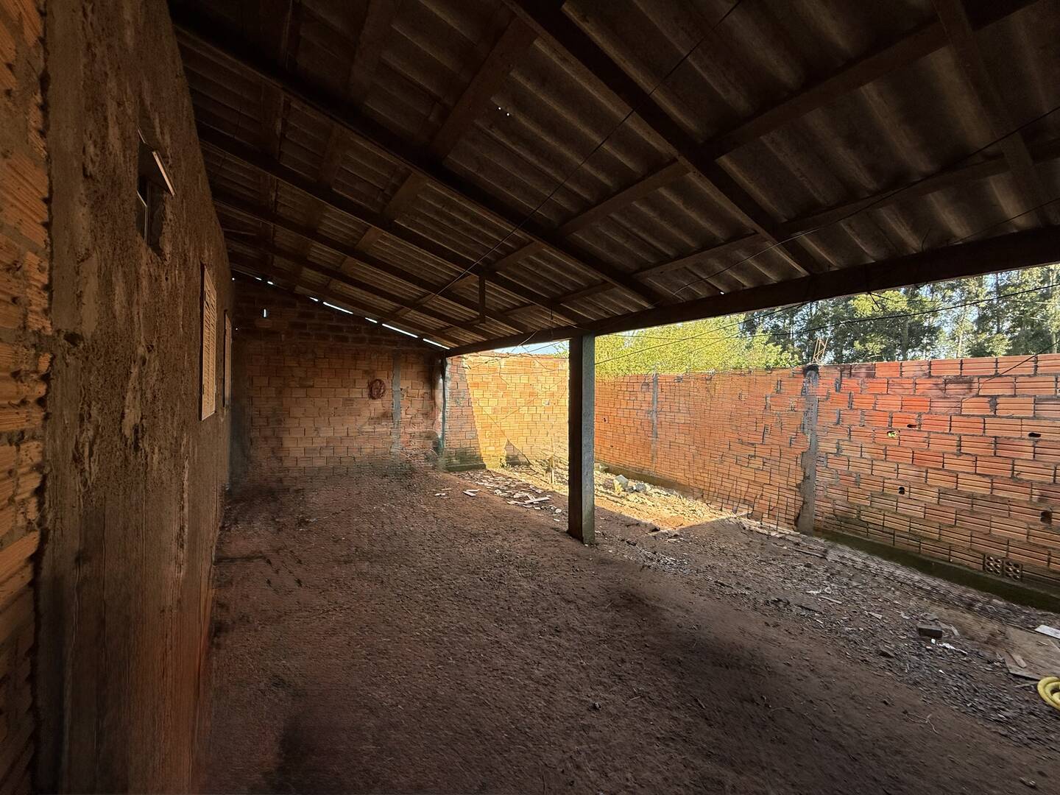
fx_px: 429
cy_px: 398
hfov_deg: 102.1
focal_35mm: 14
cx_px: 530
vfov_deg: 85.7
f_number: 2.2
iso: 64
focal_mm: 2.22
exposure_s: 1/344
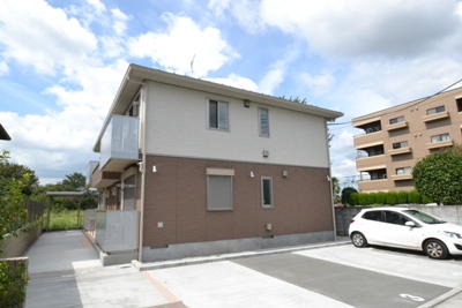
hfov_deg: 81.2
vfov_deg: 59.5
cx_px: 231
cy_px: 154
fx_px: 270
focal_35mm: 21
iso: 3200
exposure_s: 1/1000
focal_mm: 14
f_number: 16
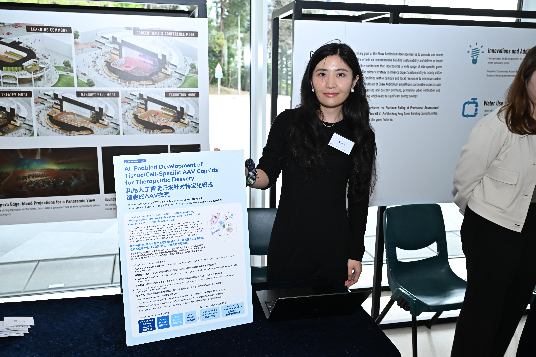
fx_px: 476
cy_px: 178
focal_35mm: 32
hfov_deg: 58.7
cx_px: 268
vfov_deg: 41.1
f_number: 5.6
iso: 1600
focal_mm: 32
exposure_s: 1/200
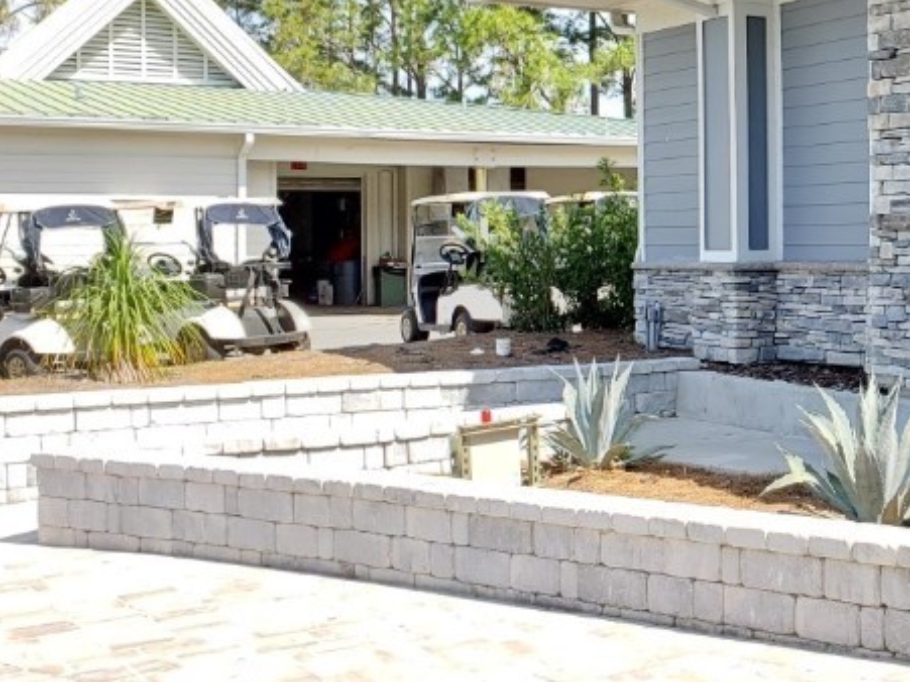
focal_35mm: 59
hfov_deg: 30.0
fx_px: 1551
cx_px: 954
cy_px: 238
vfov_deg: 24.7
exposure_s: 1/166
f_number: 2.4
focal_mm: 4.3
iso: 50
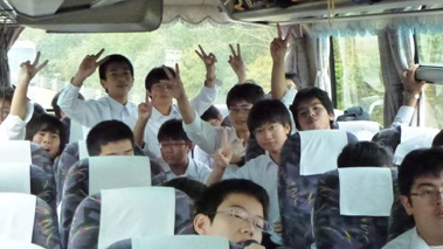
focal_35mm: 98
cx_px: 230
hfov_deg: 21.8
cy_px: 141
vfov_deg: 12.3
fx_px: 1151
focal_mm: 13.6
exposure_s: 1/400
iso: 2500
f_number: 4.7
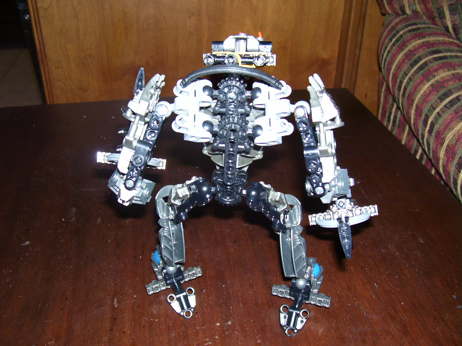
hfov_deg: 54.0
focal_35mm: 34
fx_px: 454
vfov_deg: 41.8
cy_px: 173
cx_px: 231
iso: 125
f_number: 2.7
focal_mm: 5.6
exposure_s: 1/45
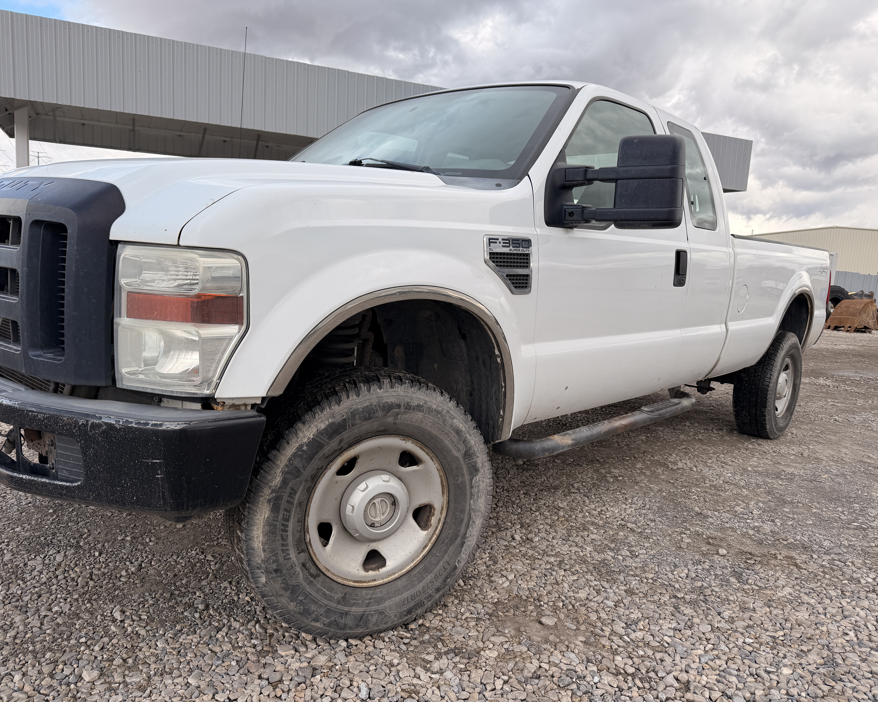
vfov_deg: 56.8
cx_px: 428
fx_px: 650
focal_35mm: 25
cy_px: 351
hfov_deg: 68.1
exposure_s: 1/1855
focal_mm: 6.76
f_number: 1.78
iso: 80
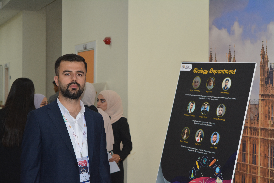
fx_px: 594
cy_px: 92
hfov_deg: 26.0
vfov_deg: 17.5
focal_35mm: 78
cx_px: 137
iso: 640
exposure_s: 1/60
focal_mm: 52
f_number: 5.6
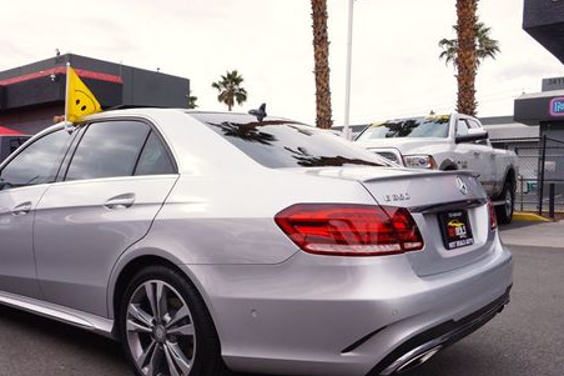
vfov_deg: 38.7
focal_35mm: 34
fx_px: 532
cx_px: 233
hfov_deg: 55.5
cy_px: 221
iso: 100
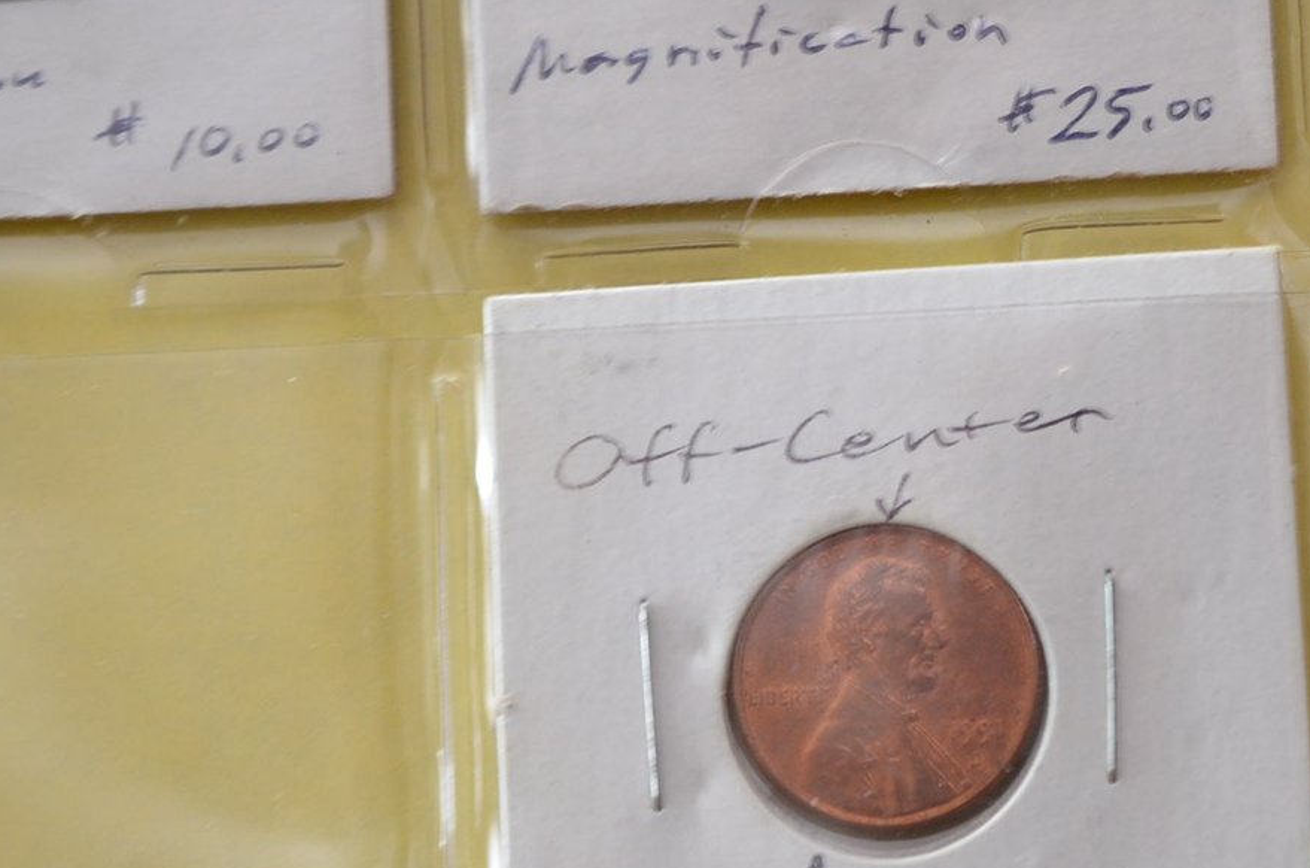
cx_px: 1154
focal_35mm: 117
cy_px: 293
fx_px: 4248
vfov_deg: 11.6
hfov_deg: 17.3
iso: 900
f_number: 4
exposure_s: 1/60
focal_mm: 40
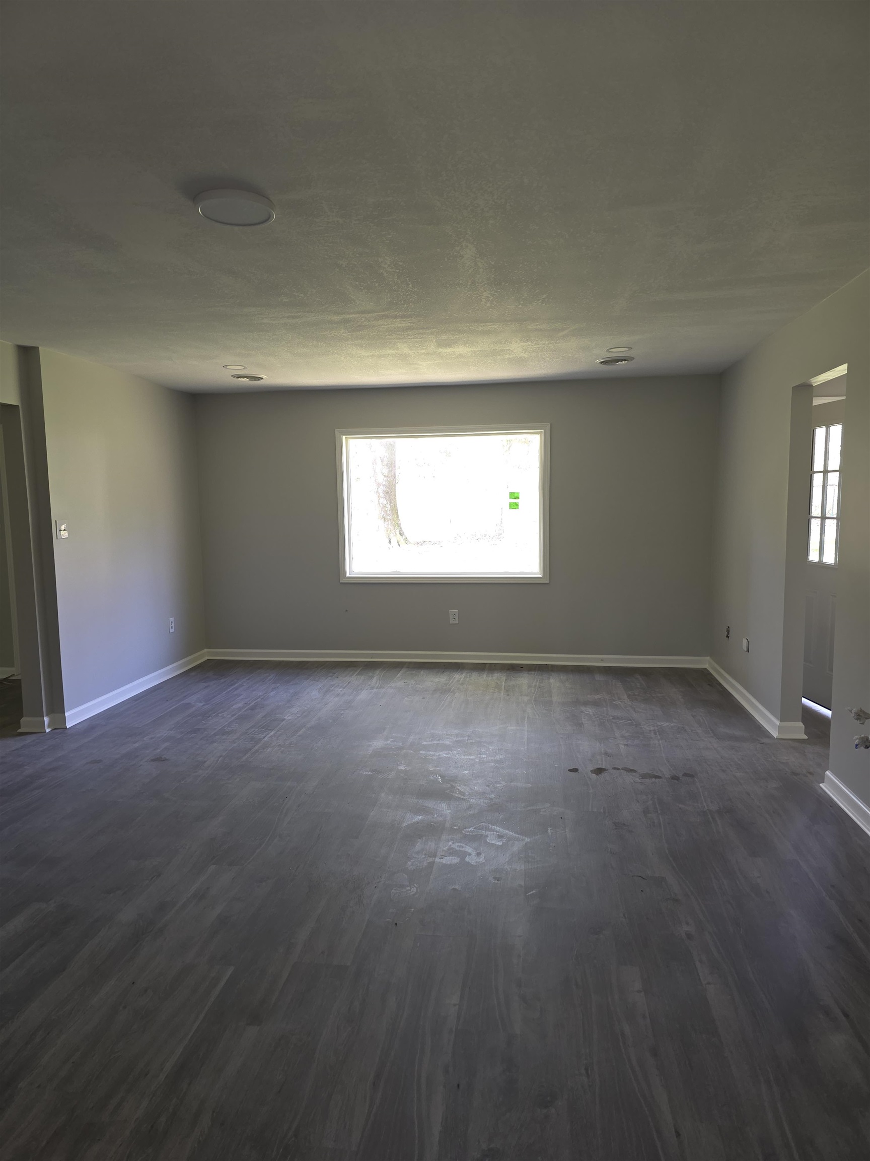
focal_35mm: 23
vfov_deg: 73.9
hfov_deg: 58.9
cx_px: 435
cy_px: 580
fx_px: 771
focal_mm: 6.3
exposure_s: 1/60
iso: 64
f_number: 1.7
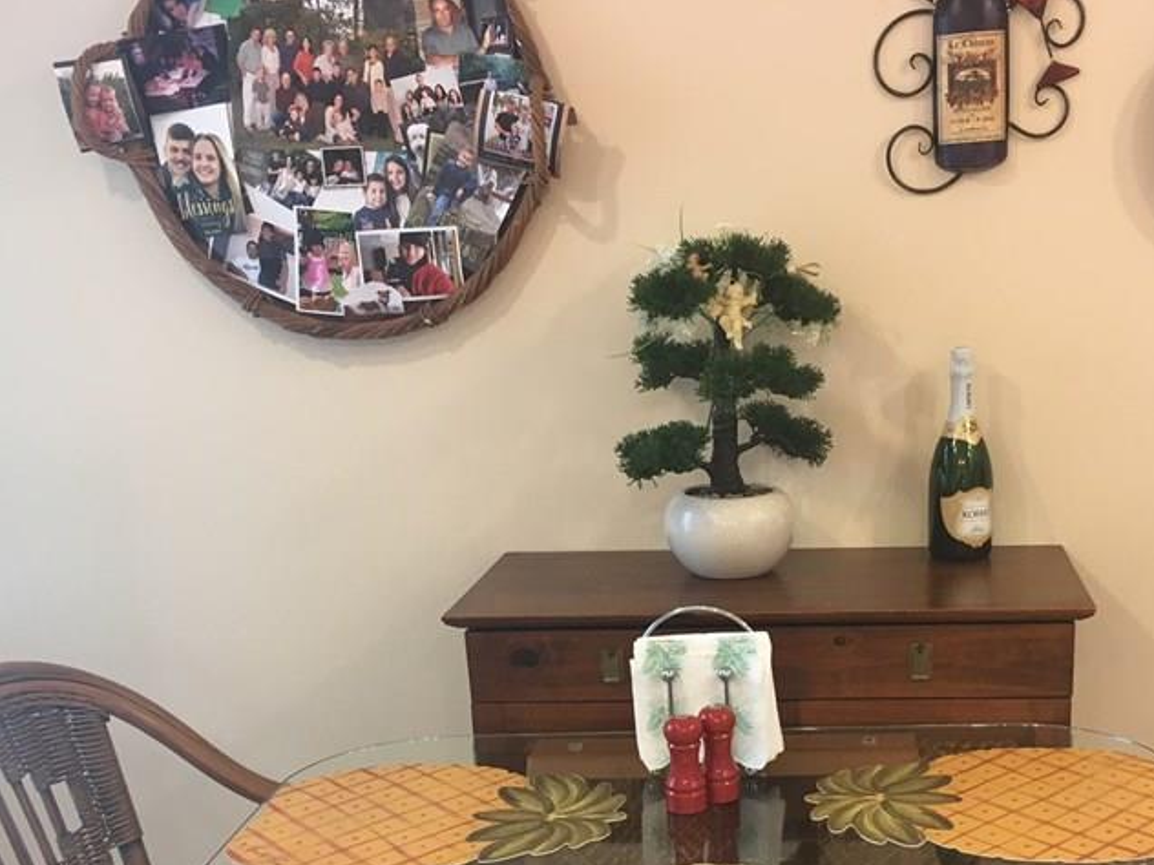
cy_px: 668
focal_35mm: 47
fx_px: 1567
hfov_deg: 40.1
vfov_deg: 30.3
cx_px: 729
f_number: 2.2
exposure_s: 1/30
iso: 80
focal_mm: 4.15
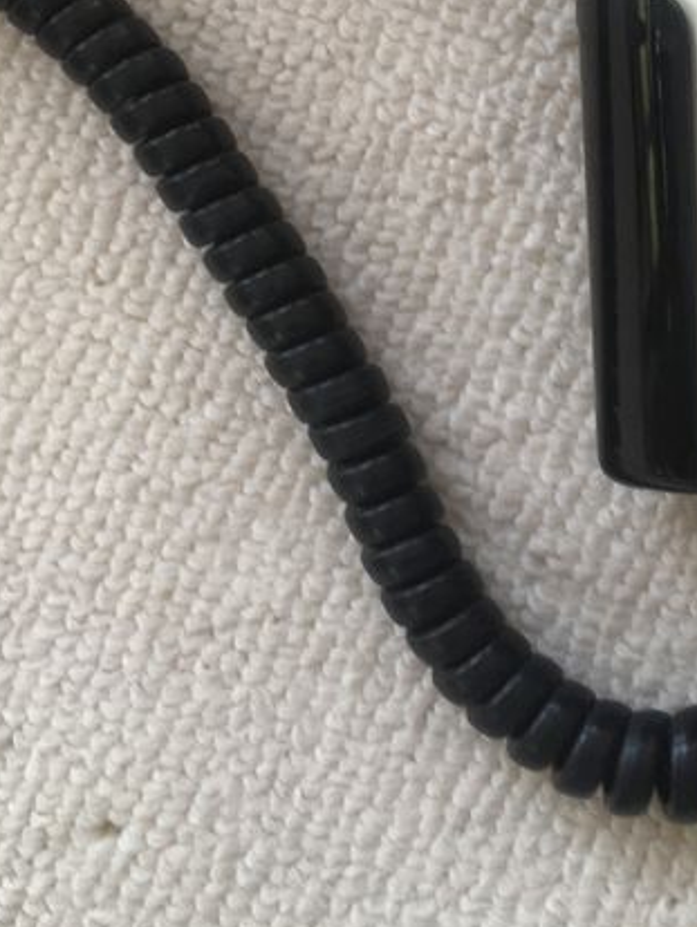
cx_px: 450
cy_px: -72
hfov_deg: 21.0
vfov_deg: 25.8
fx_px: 1877
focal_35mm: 70
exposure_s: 1/50
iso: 32
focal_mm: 4.15
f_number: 2.2
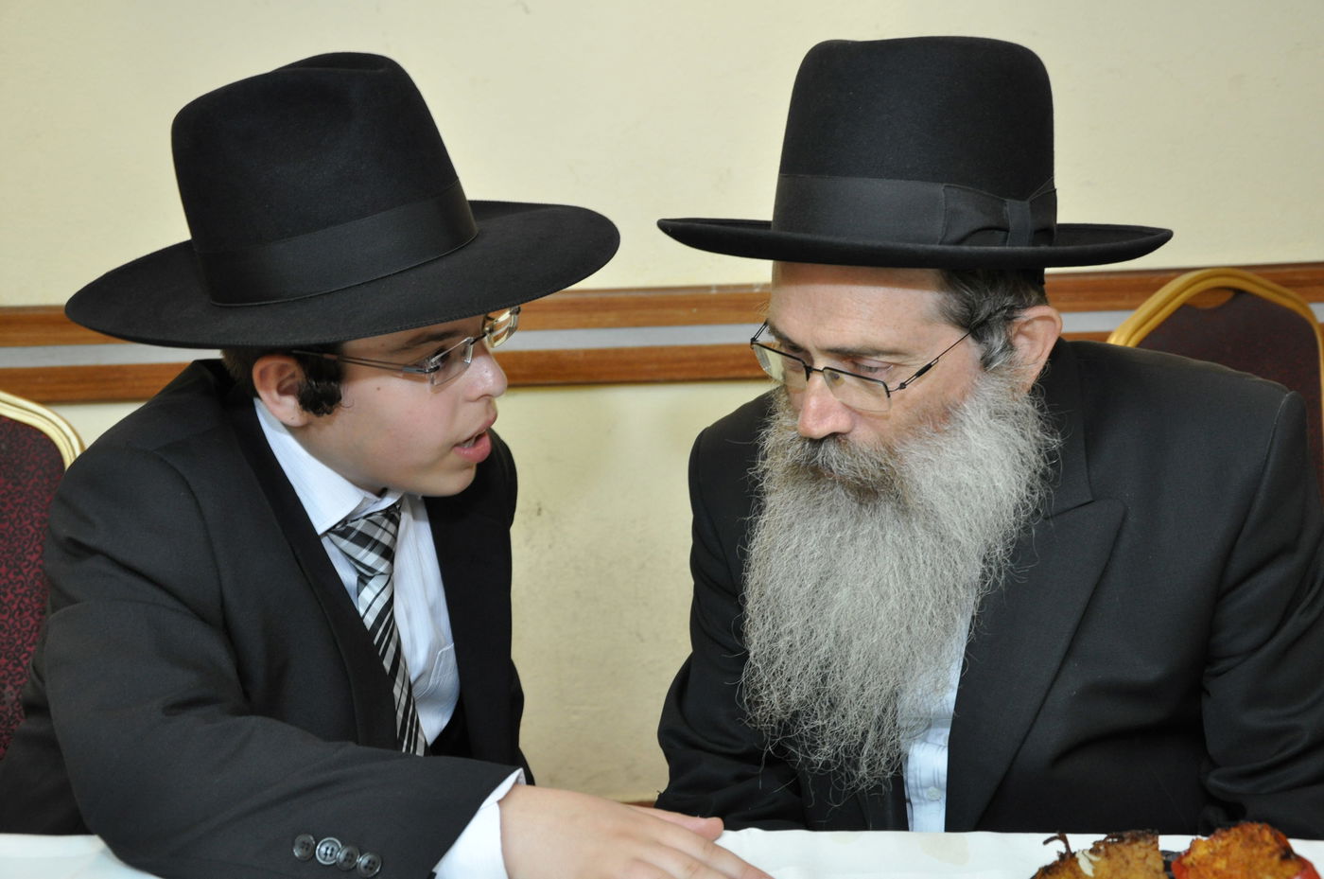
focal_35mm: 51
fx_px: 1873
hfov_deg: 38.9
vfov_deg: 26.4
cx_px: 662
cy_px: 440
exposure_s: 1/60
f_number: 5.6
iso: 800
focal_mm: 34
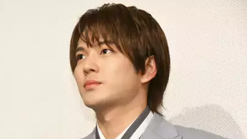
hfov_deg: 13.3
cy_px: 111
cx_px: 83
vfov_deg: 7.5
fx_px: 1055
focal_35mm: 161
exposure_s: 1/160
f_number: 6.3
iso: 16000
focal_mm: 75
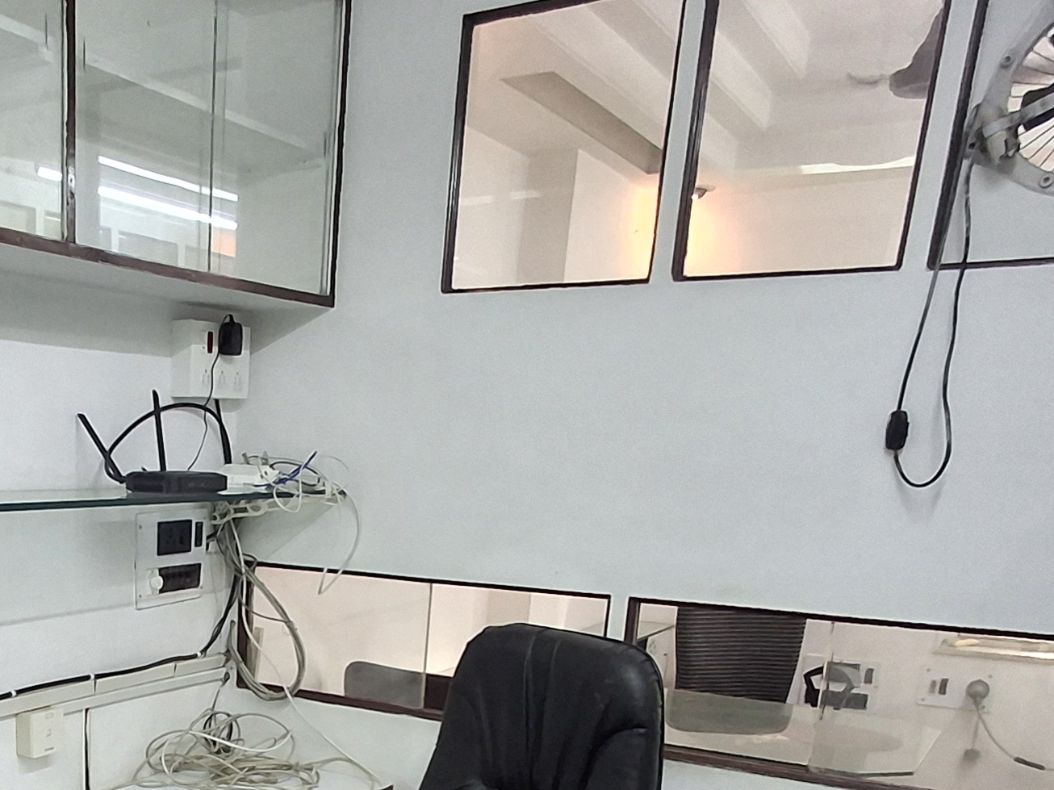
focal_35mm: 40
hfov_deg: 44.2
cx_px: 189
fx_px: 1218
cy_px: 809
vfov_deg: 32.7
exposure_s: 1/50
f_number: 2.2
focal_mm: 1.64
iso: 200
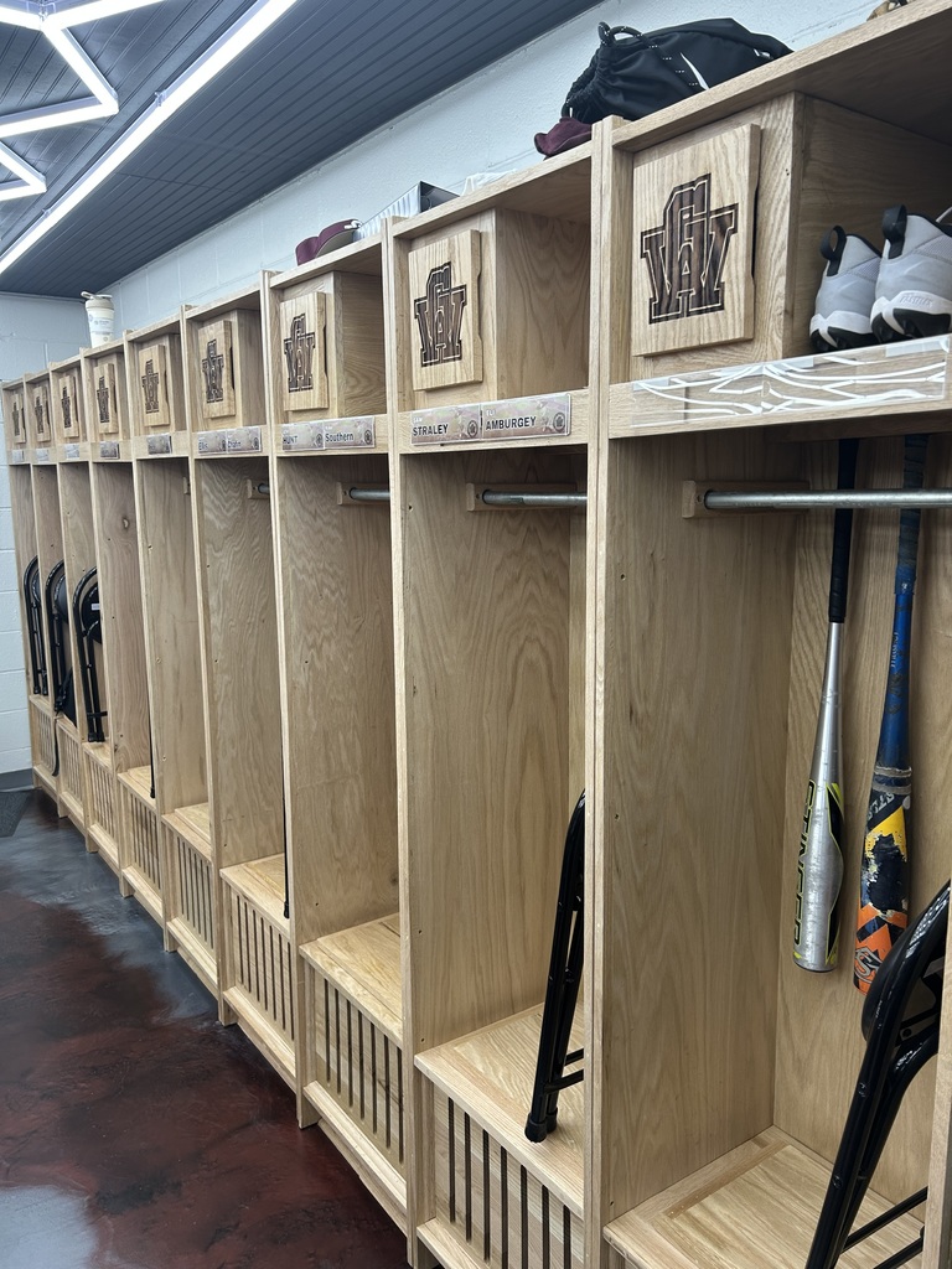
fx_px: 953
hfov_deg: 53.1
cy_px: 634
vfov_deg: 67.3
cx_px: 476
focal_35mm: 26
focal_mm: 5.7
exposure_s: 1/120
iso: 64
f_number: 1.5
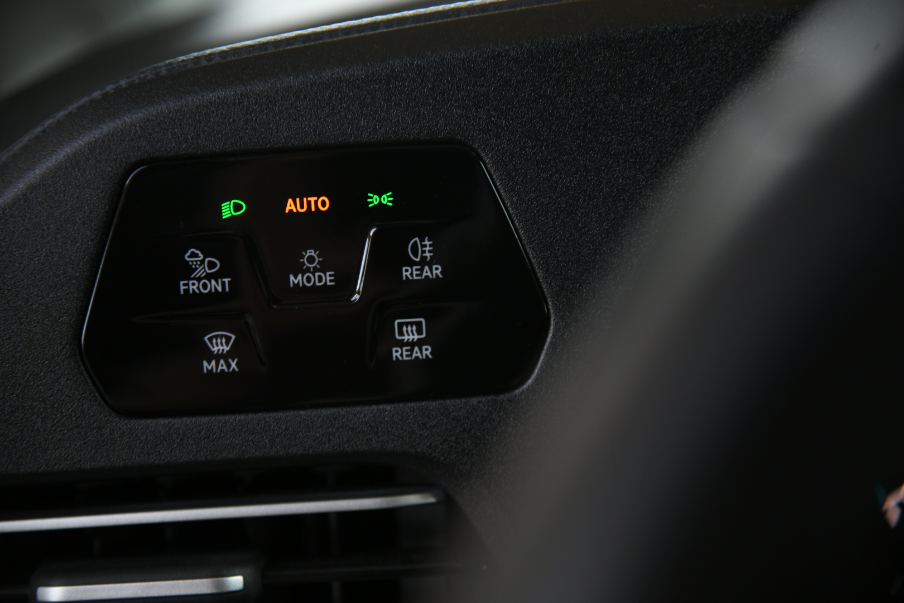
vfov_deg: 16.1
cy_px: 302
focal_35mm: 85
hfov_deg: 23.9
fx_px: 2134
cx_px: 452
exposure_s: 1/125
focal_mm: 85
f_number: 4
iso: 500
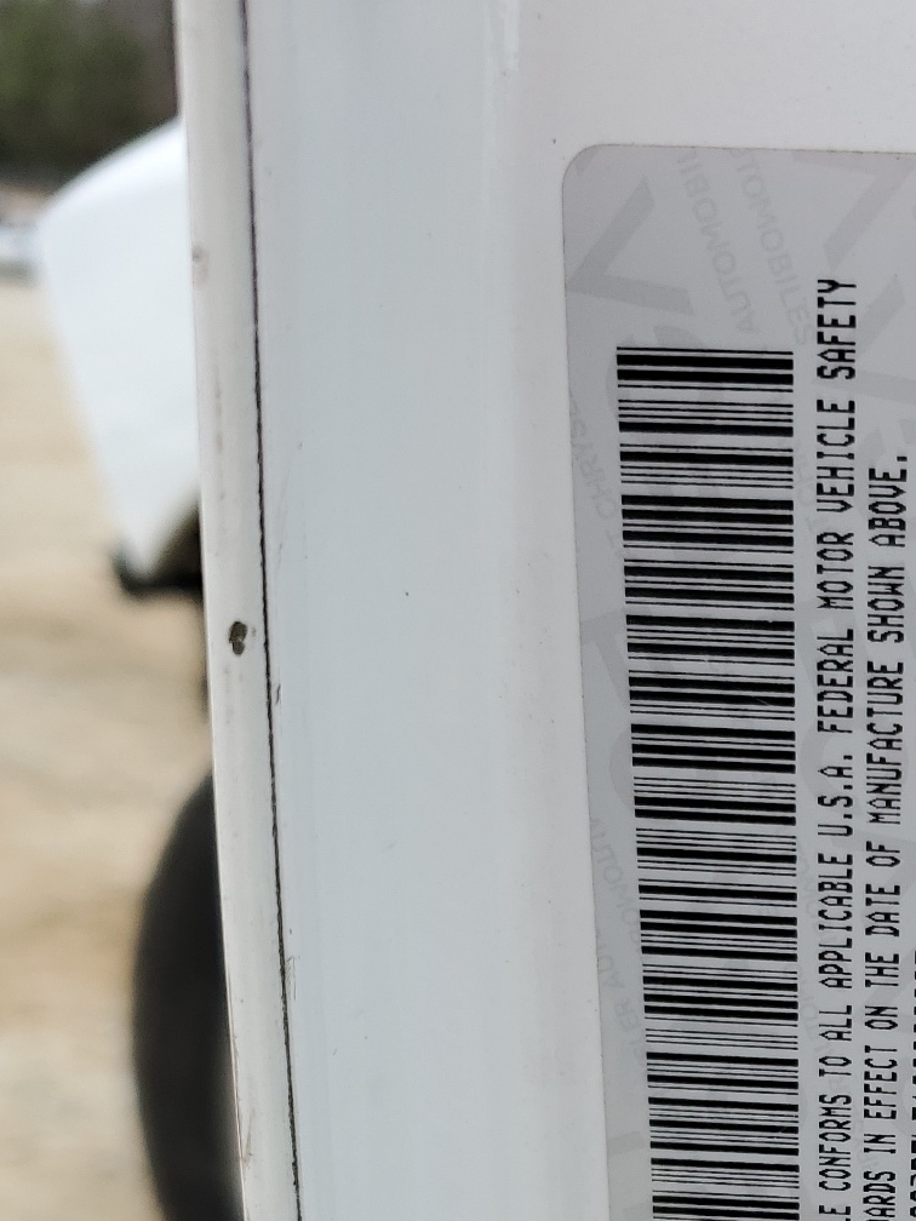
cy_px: 1122
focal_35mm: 55
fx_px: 1941
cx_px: 914
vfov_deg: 33.0
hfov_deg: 25.3
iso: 50
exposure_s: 1/435
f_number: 1.5
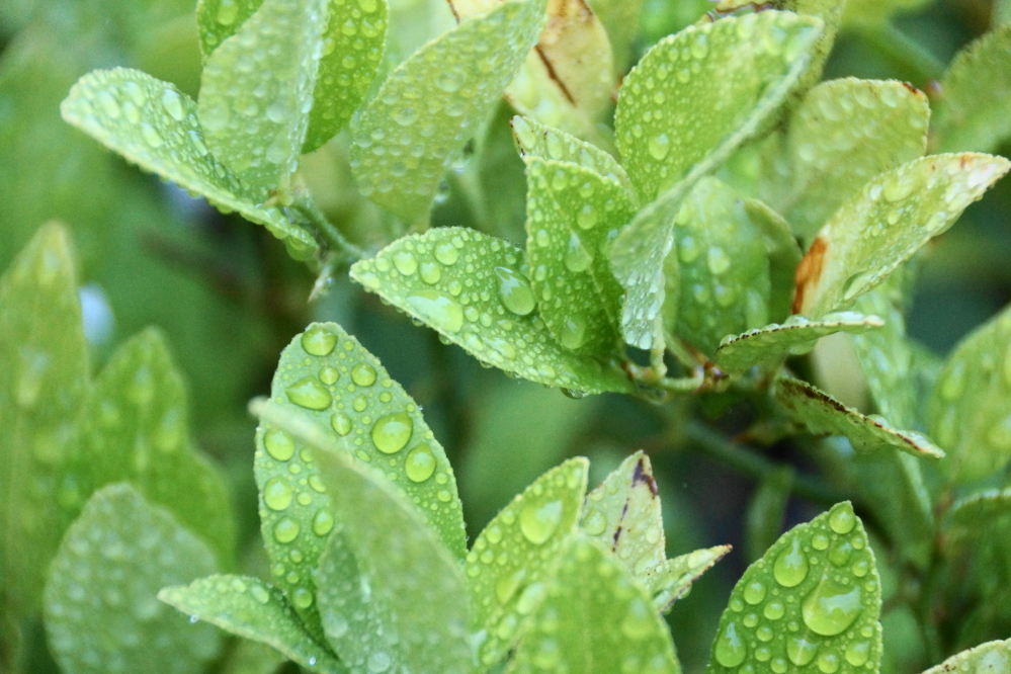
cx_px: 506
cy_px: 337
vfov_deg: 6.1
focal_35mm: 225
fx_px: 6318
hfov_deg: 9.1
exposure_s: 1/160
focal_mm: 150
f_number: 6.3
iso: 1600
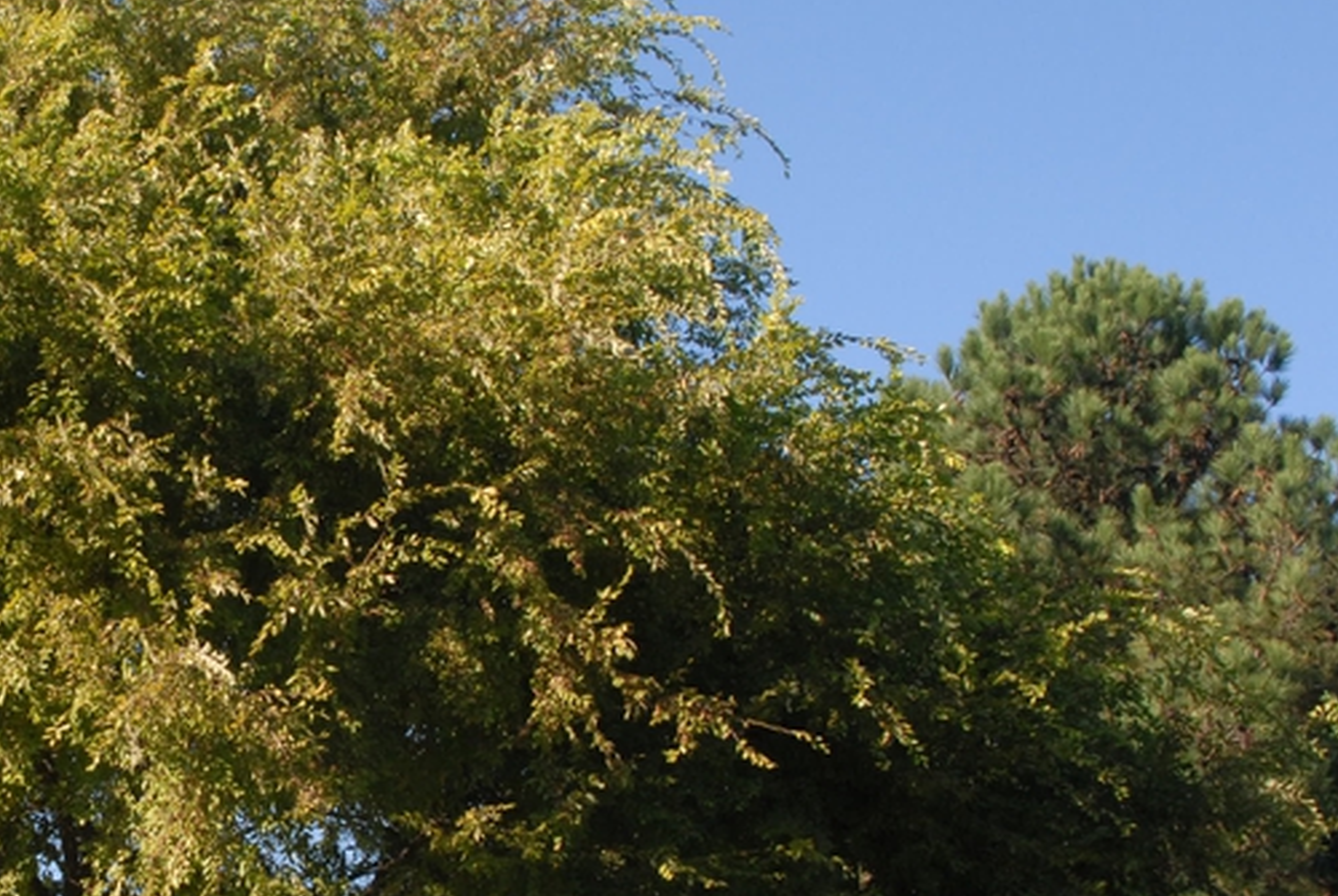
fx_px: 3201
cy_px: 729
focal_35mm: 86
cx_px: 115
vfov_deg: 15.8
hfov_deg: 23.0
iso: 400
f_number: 8
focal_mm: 28
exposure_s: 1/250
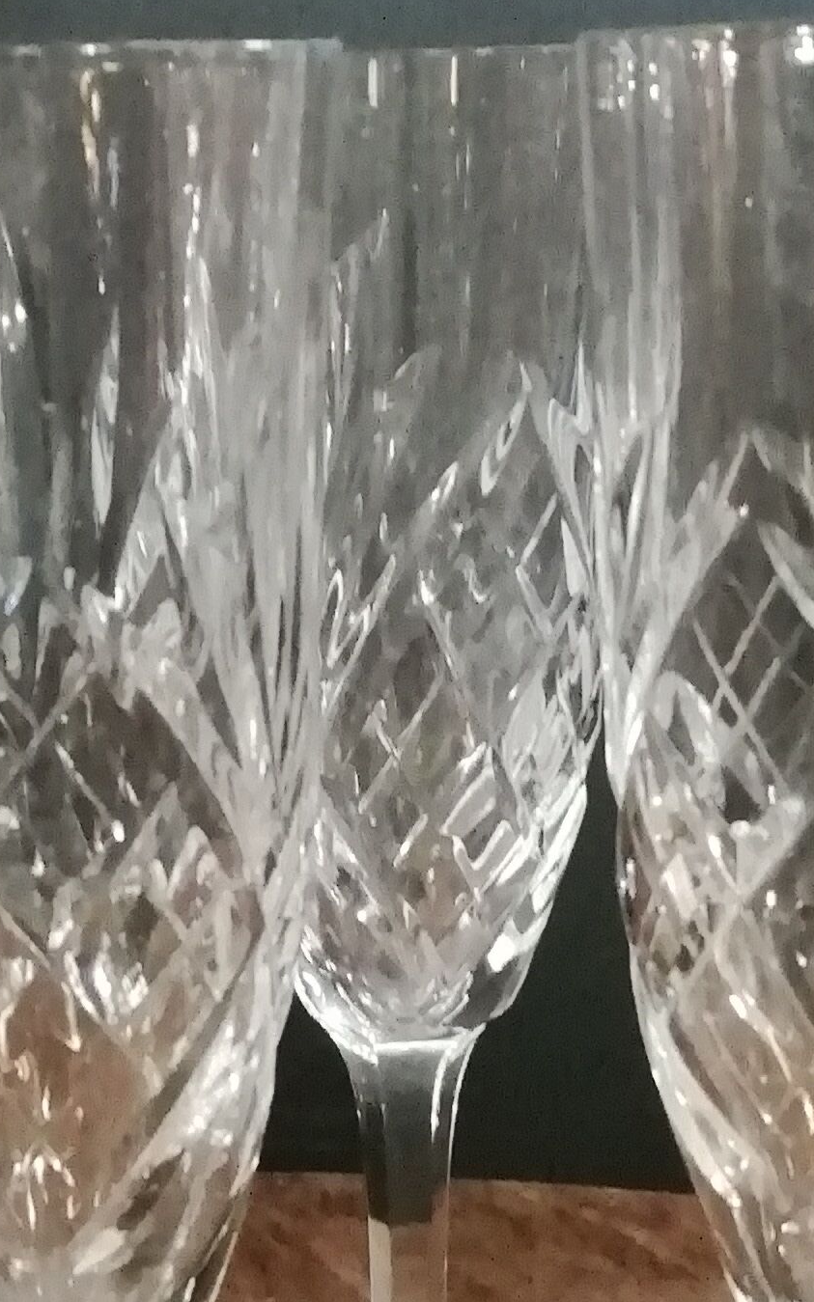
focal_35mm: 85
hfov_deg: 15.2
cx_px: 57
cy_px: 778
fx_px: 3017
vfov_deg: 24.3
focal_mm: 3.46
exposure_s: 1/14.3
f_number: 2.2
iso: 800
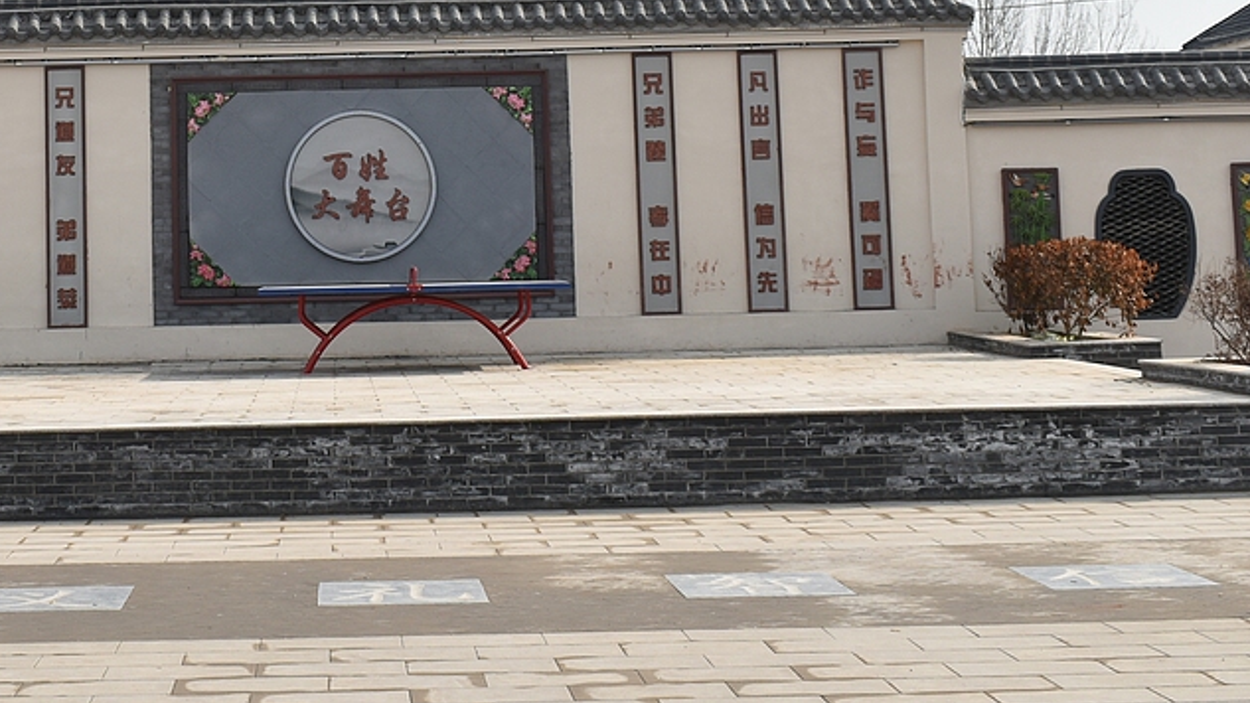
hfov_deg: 28.5
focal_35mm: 73
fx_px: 2421
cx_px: 318
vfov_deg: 16.1
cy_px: -54
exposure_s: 1/320
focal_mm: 23
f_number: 9
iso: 100
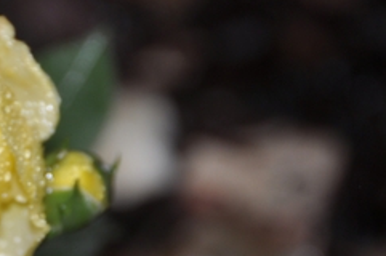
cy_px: 166
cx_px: -78
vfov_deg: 1.8
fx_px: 7999
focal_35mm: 747
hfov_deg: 2.8
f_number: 5.6
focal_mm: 200
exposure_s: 1/30
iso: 200
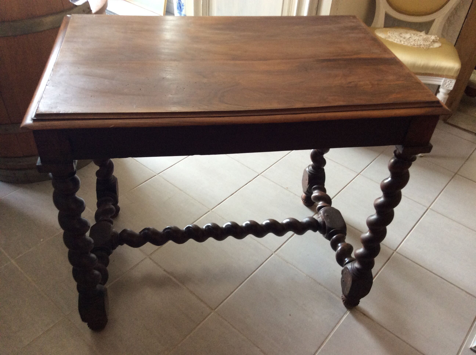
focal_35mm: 32
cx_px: 238
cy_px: 178
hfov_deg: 56.9
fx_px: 439
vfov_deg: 44.1
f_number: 2.4
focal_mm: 3.3
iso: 100
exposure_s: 1/25
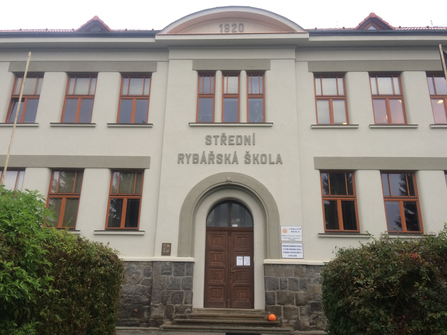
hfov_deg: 61.7
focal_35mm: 29
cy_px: 168
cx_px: 224
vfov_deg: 48.2
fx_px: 375
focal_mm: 4.15
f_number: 2.2
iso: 40
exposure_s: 1/33
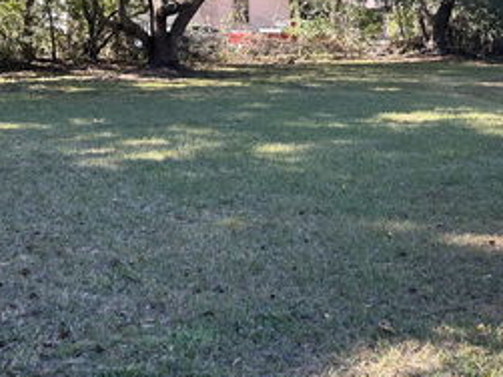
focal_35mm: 53
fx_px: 770
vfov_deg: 27.2
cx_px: 379
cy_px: 102
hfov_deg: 35.4
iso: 40
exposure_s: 1/200
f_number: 1.5
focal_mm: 5.7
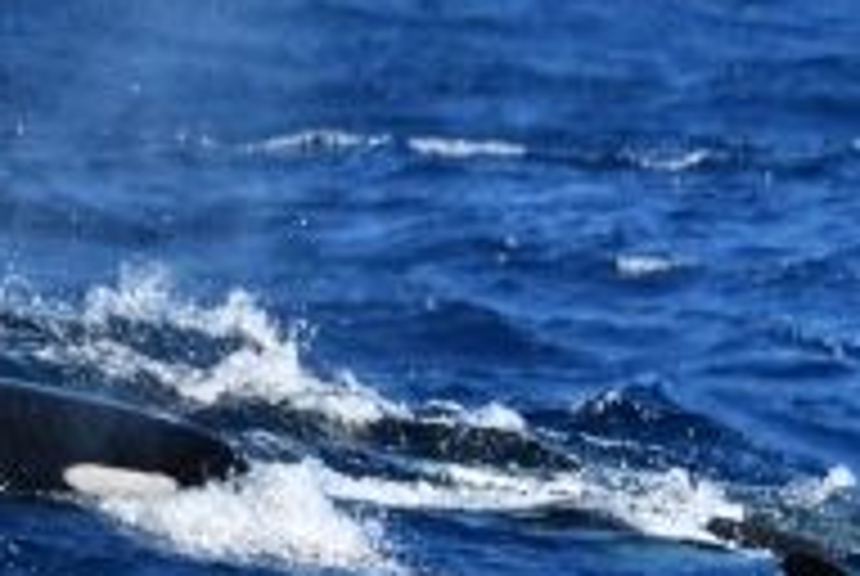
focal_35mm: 2507
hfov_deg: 0.8
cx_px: 1328
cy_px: 362
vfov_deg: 0.6
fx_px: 59981
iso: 2000
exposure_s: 1/8000
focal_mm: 600
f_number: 6.3
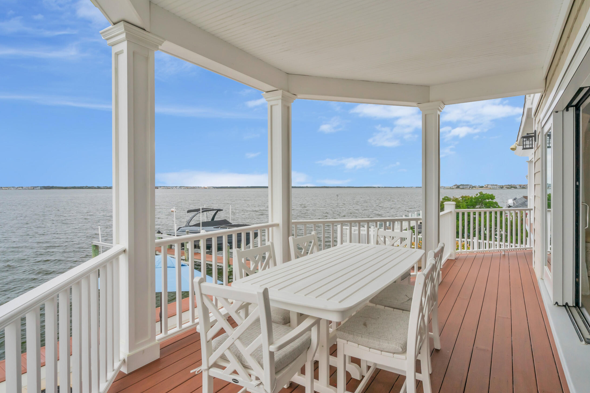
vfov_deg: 64.5
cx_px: 316
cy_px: 190
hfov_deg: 86.8
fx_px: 311
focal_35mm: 19
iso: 400
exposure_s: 1/60
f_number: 16
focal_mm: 16
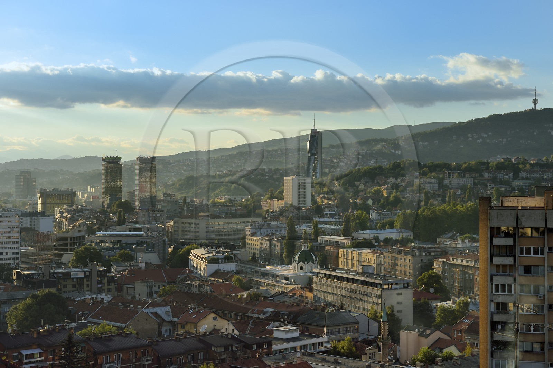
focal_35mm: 70
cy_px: 184
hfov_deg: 28.9
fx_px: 1074
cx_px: 276
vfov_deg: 19.4
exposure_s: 1/250
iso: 200
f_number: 10
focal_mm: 70
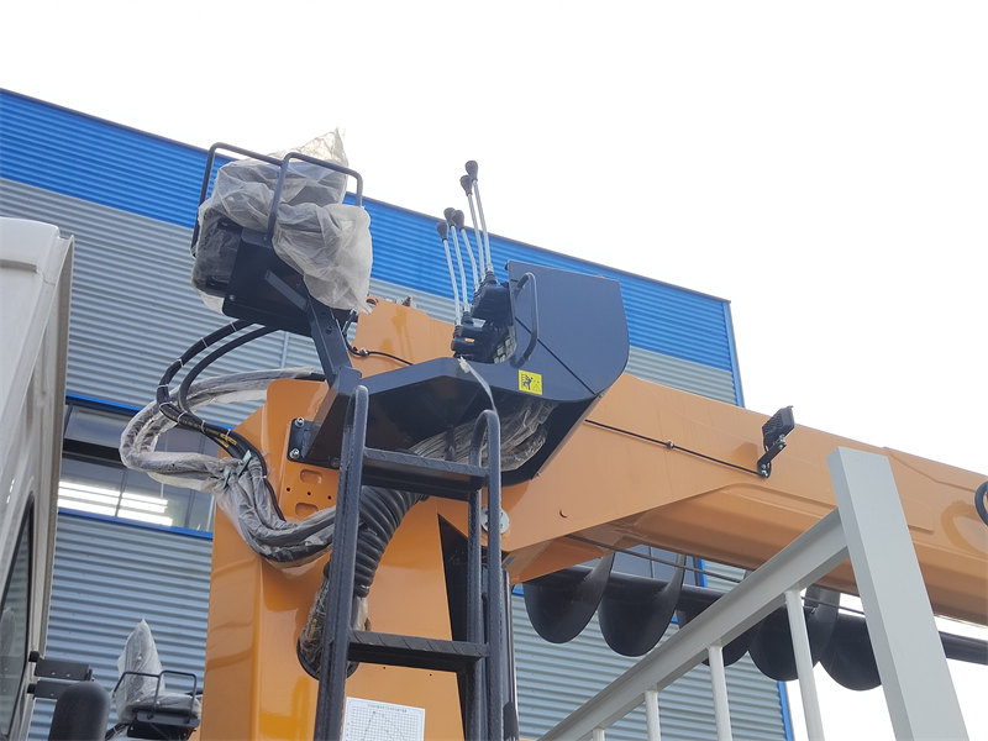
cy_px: 370
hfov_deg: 50.1
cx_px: 494
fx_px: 1056
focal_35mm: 37
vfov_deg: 38.7
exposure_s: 1/702
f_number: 1.9
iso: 213
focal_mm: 5.52
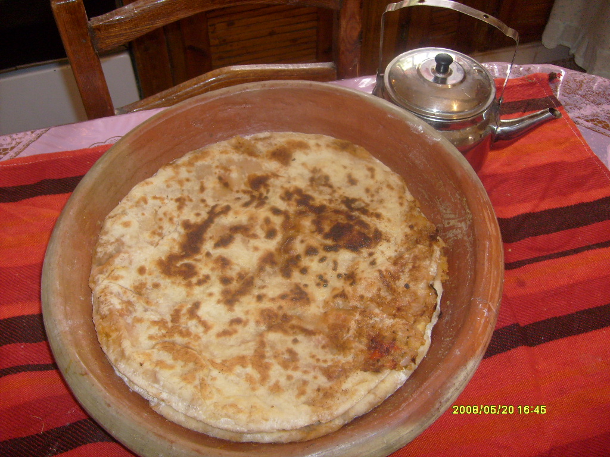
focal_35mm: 35
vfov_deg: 40.7
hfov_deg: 52.6
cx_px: 305
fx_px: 617
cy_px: 228
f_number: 2.8
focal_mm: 5.8
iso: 100
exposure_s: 1/45
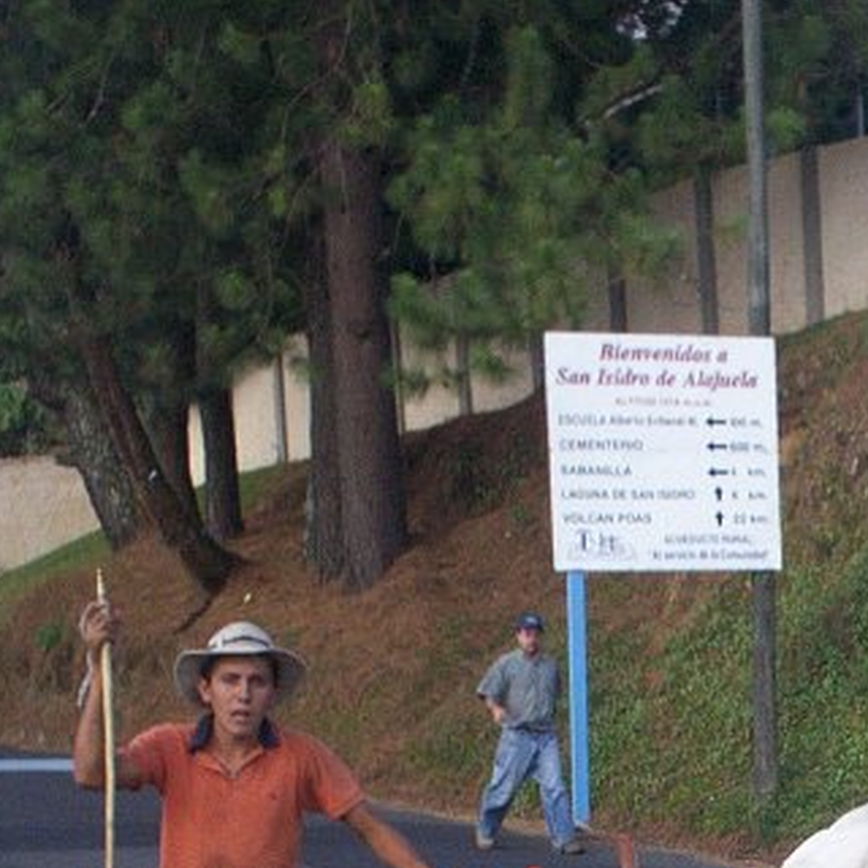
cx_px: 1040
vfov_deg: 16.5
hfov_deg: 16.2
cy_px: 922
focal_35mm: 103
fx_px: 2922
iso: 100
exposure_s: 1/163
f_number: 4.5
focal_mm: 6
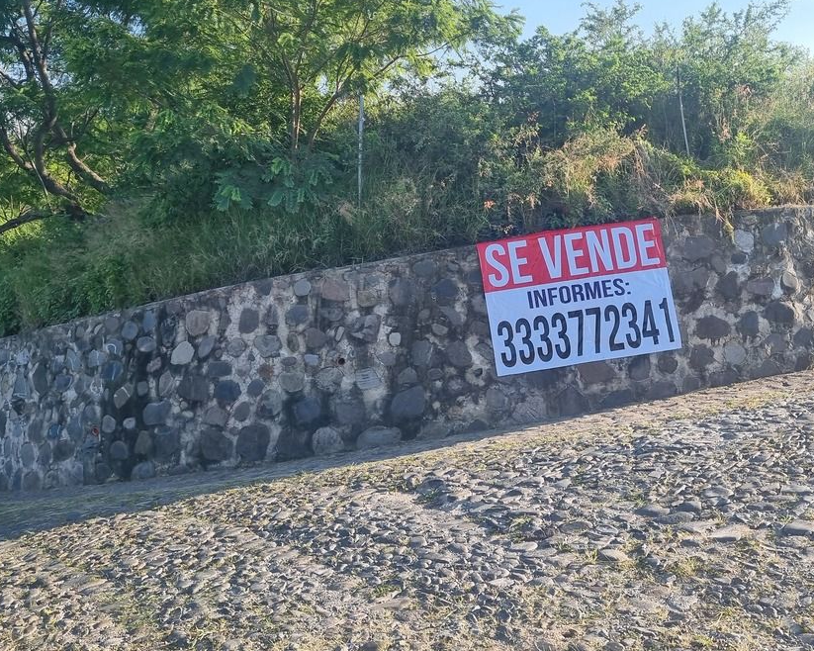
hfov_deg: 48.8
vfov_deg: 40.0
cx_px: 487
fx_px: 891
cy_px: 273
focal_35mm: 37
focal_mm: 5.4
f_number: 1.8
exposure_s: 1/1272
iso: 50
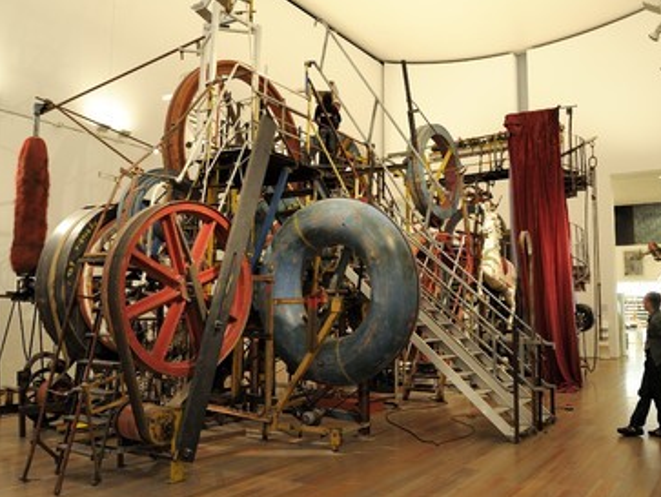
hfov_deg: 59.9
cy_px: 249
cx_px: 350
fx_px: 573
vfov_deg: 46.9
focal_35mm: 30
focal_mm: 27
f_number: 8
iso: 800
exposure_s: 1/6
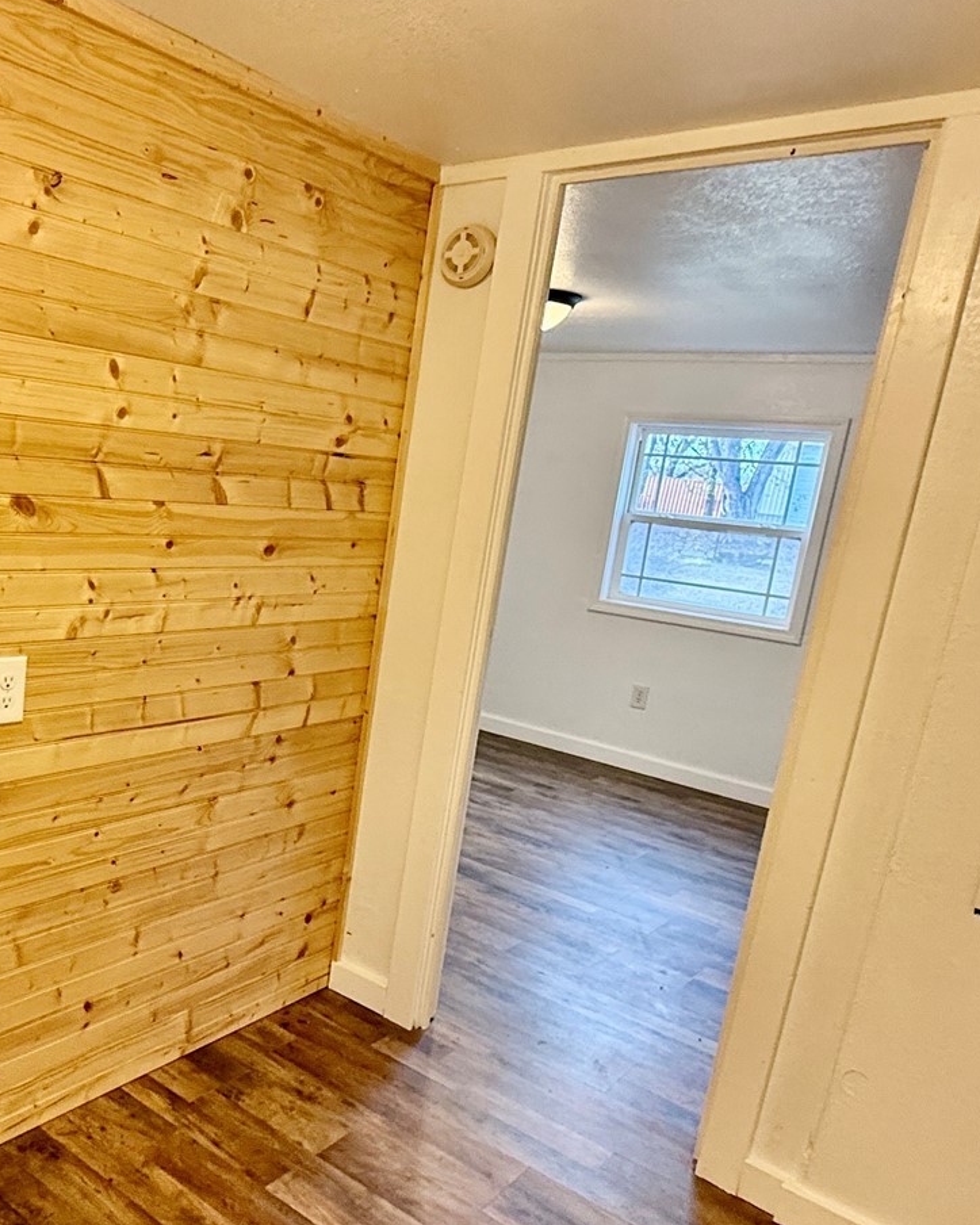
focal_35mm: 29
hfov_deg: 47.6
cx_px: 217
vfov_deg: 60.1
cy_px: 708
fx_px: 1051
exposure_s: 1/99
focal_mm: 2.22
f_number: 2.2
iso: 250
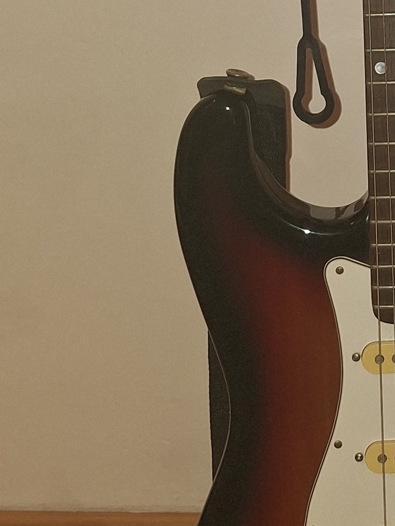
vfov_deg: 23.1
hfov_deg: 17.4
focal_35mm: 81
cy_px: -9
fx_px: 1233
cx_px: 467
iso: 125
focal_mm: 5.54
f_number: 1.8
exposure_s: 1/50
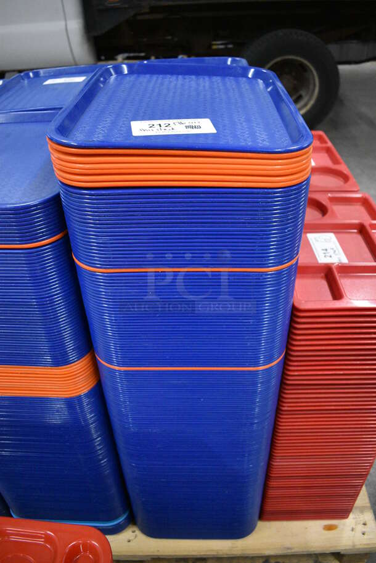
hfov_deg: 48.0
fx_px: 422
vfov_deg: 67.3
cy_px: 282
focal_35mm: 27
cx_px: 188
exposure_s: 1/125
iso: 4000
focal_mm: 18
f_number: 3.5
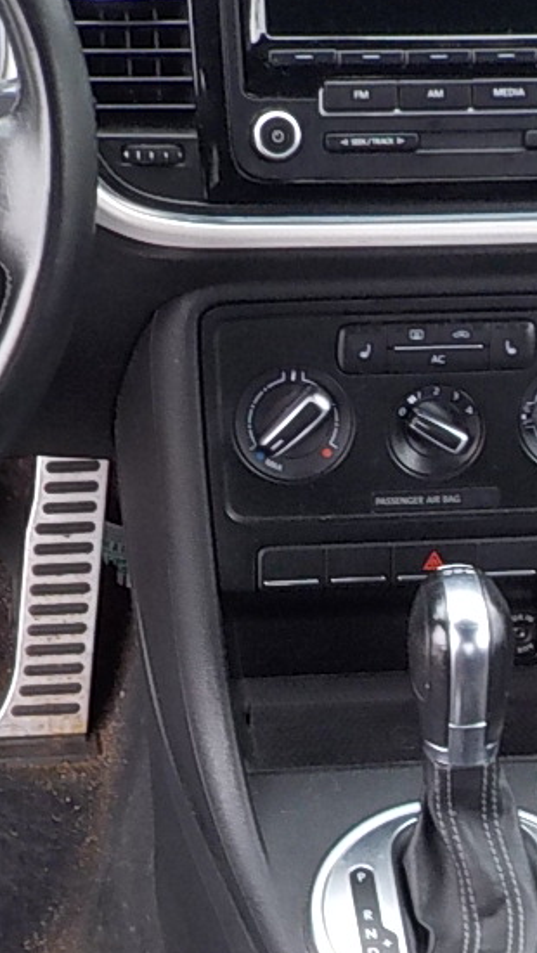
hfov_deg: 12.7
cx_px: 374
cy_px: 587
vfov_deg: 22.4
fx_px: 2401
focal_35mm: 95
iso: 125
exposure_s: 1/30
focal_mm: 4.1
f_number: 3.3
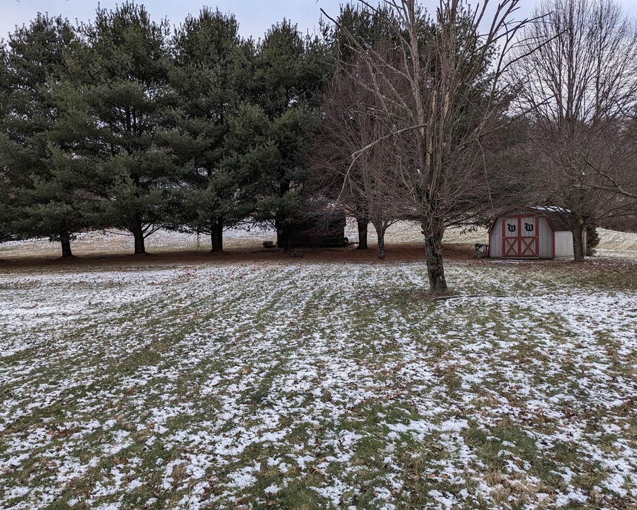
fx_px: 490
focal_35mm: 26
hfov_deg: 65.9
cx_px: 292
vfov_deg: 54.9
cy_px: 263
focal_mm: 6.81
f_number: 1.85
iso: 44
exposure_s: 1/153
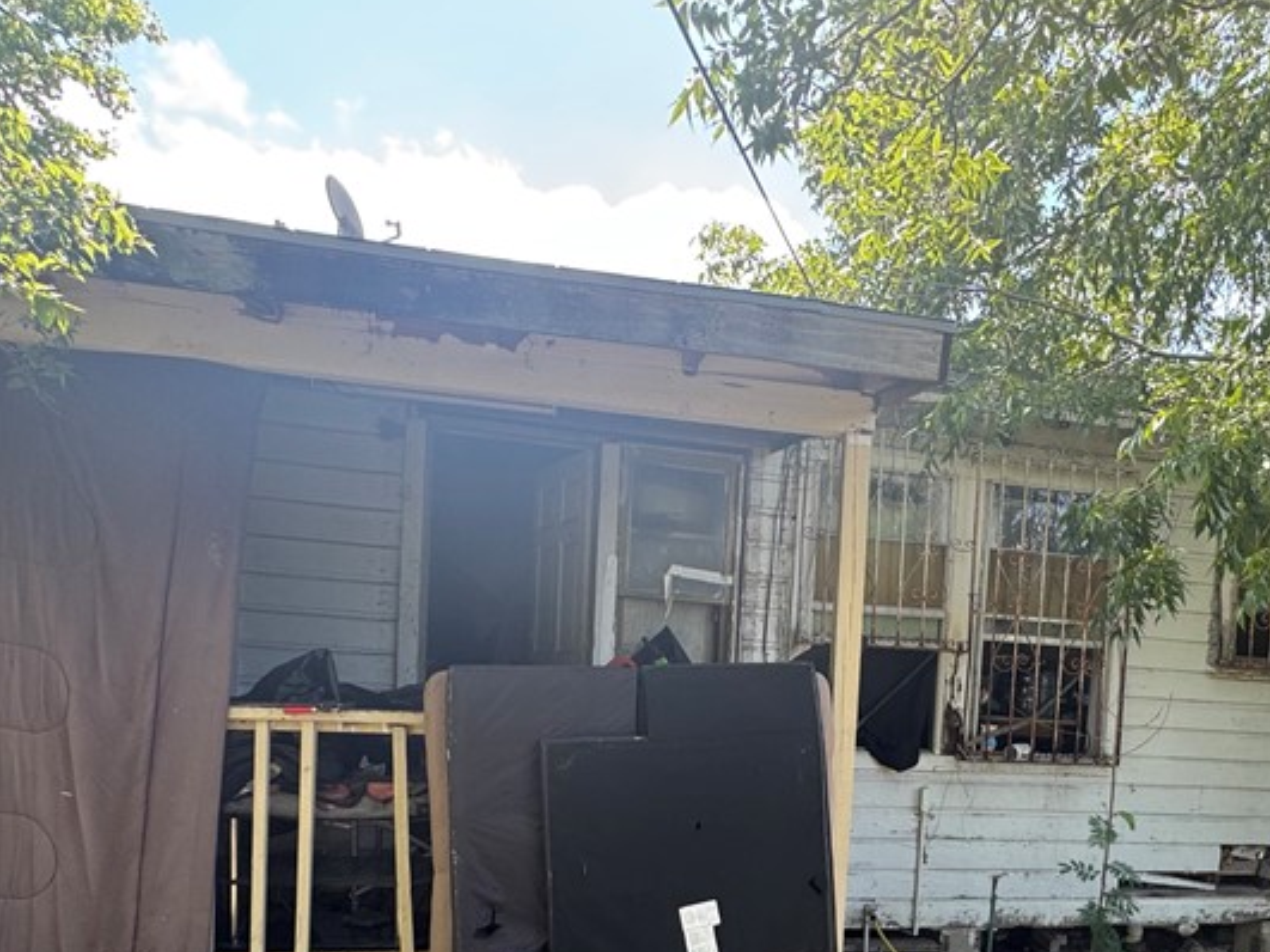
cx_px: 820
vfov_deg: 48.6
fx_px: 990
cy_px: 756
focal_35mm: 27
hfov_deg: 64.1
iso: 50
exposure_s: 1/99
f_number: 2.2
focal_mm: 2.22
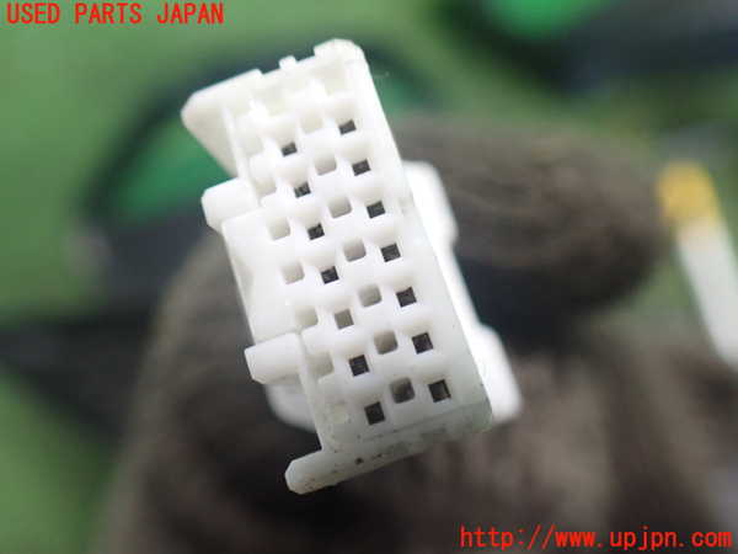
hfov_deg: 60.0
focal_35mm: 30
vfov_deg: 46.8
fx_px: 640
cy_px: 277
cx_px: 369
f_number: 2.3
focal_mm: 5.4
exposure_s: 1/50
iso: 800
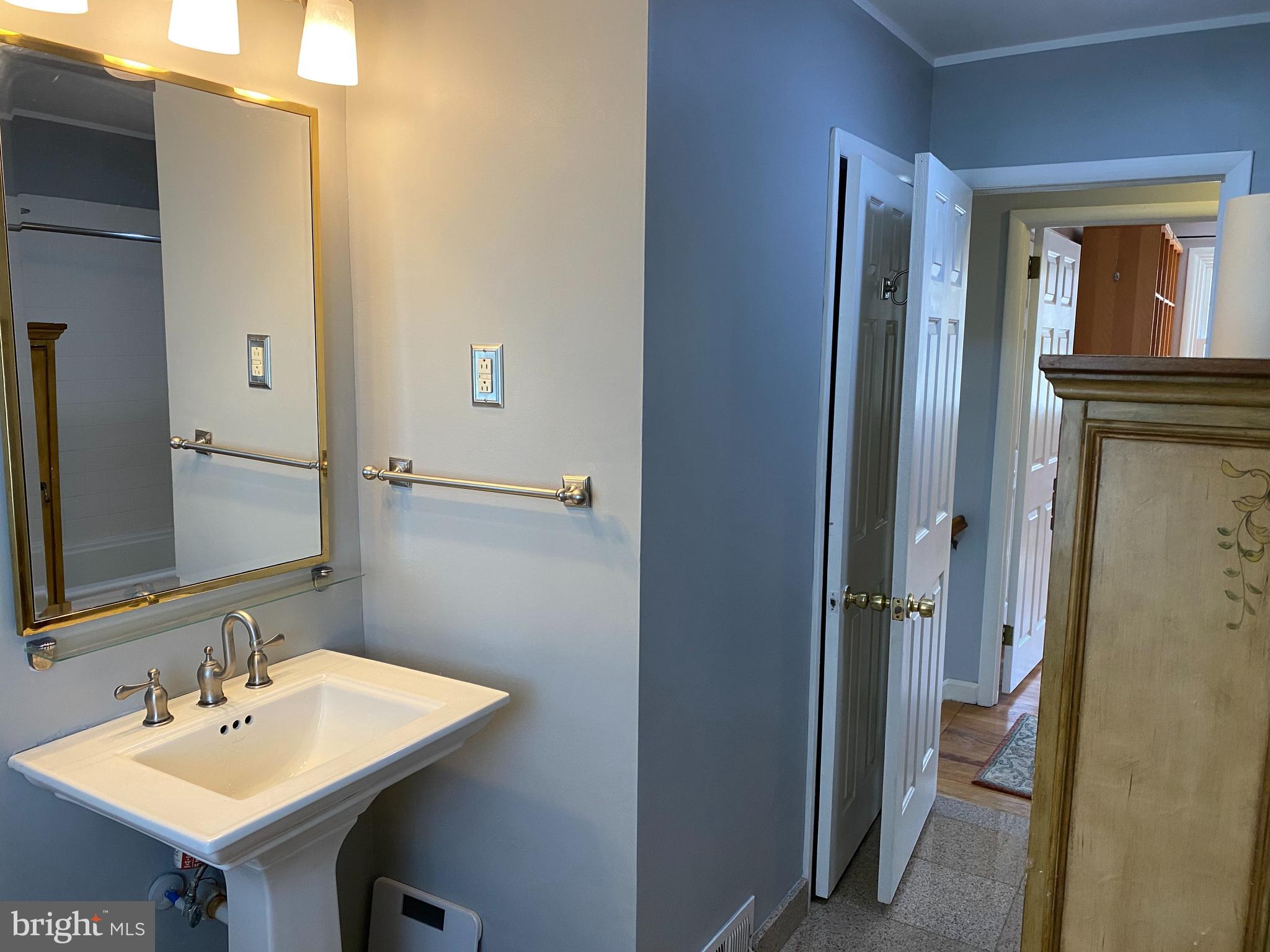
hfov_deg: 67.3
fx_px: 954
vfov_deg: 53.1
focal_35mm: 26
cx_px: 635
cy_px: 476
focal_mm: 4.25
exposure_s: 1/60
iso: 100
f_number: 1.8
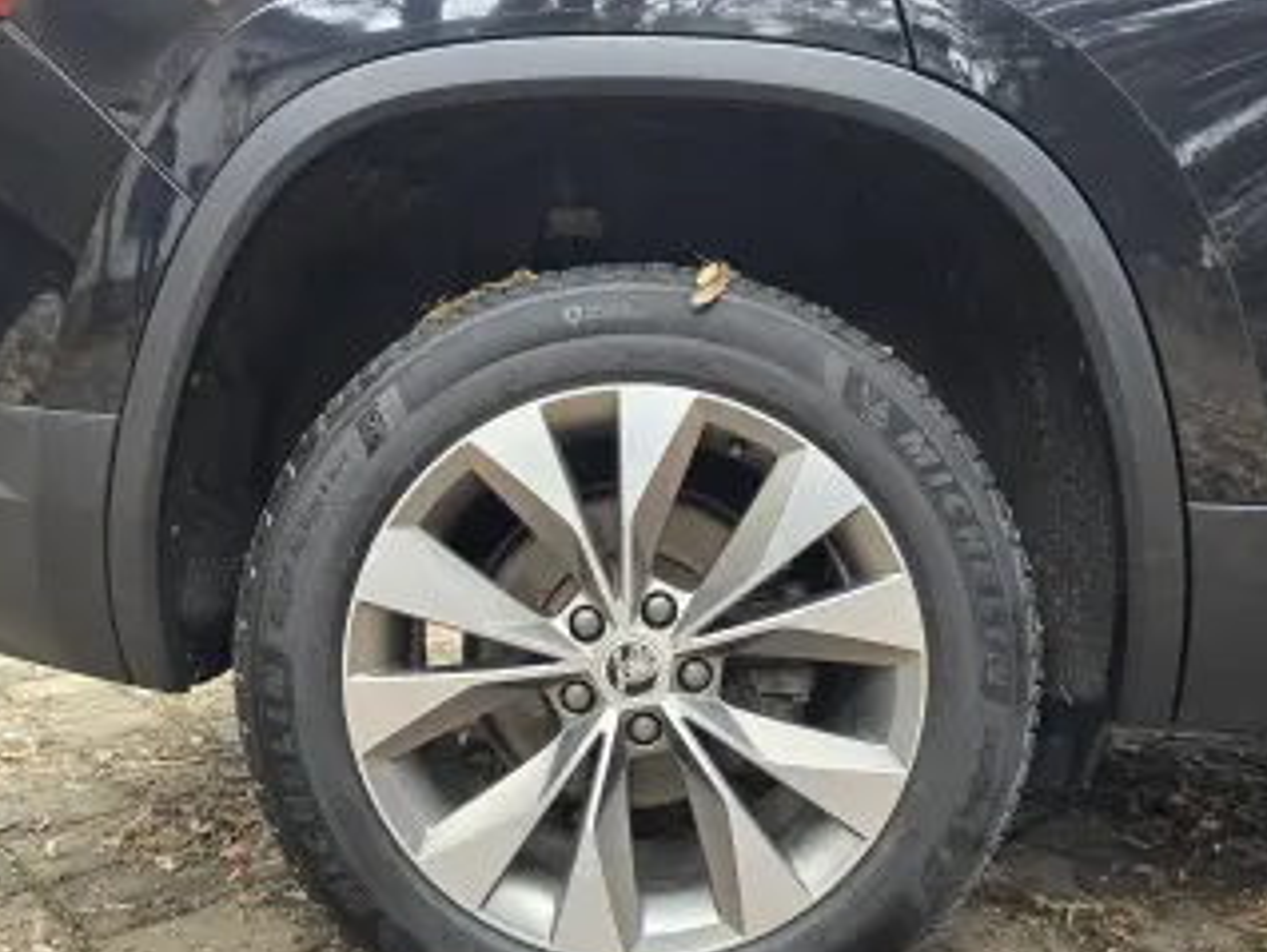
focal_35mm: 26
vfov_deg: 53.0
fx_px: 952
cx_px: 618
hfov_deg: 67.3
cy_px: 522
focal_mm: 6.3
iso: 160
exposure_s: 1/120
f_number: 1.7
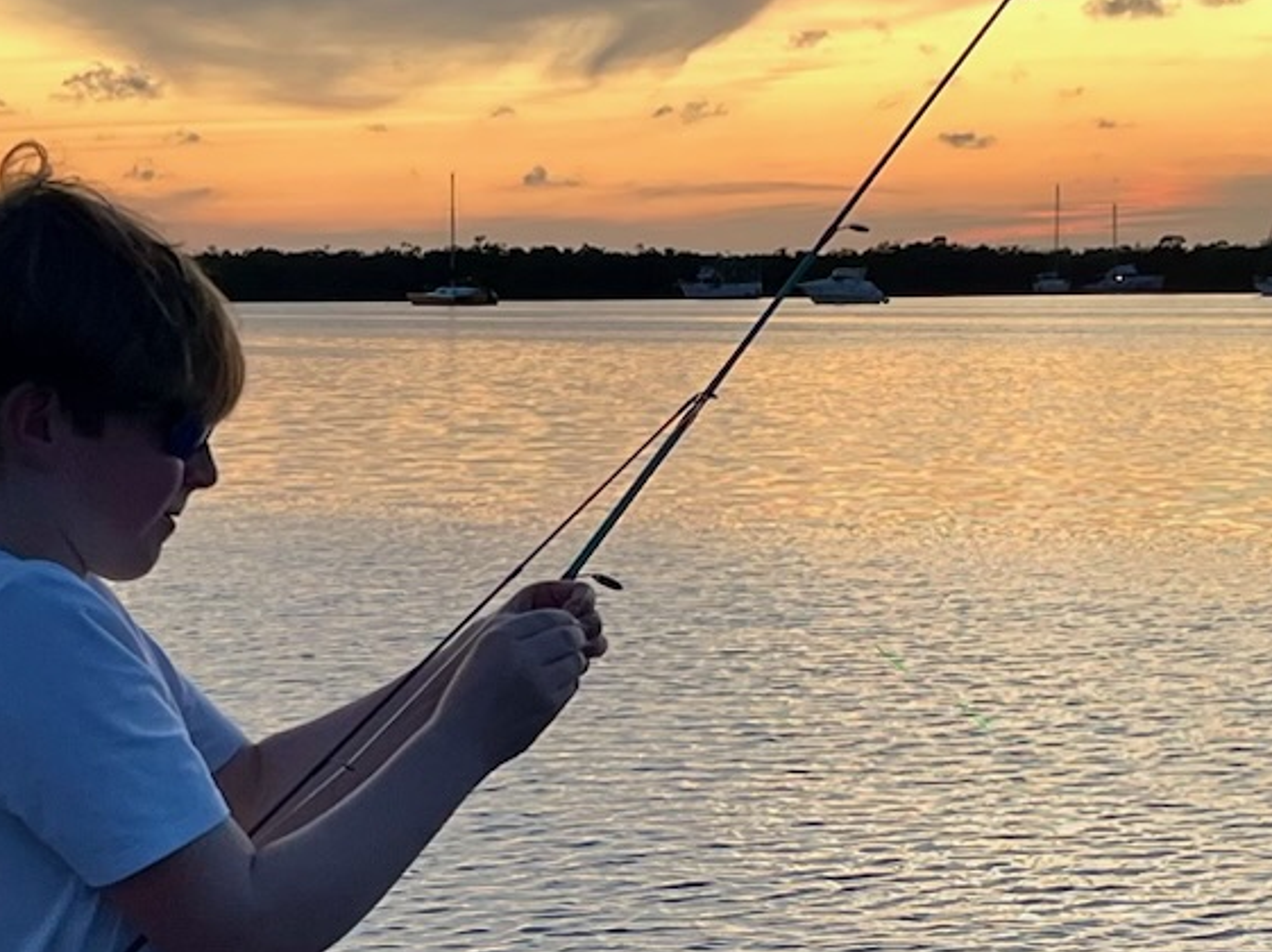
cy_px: 918
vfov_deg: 15.3
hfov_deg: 20.6
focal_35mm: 95
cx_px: 388
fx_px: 3489
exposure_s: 1/103
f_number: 1.6
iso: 125
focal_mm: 5.1
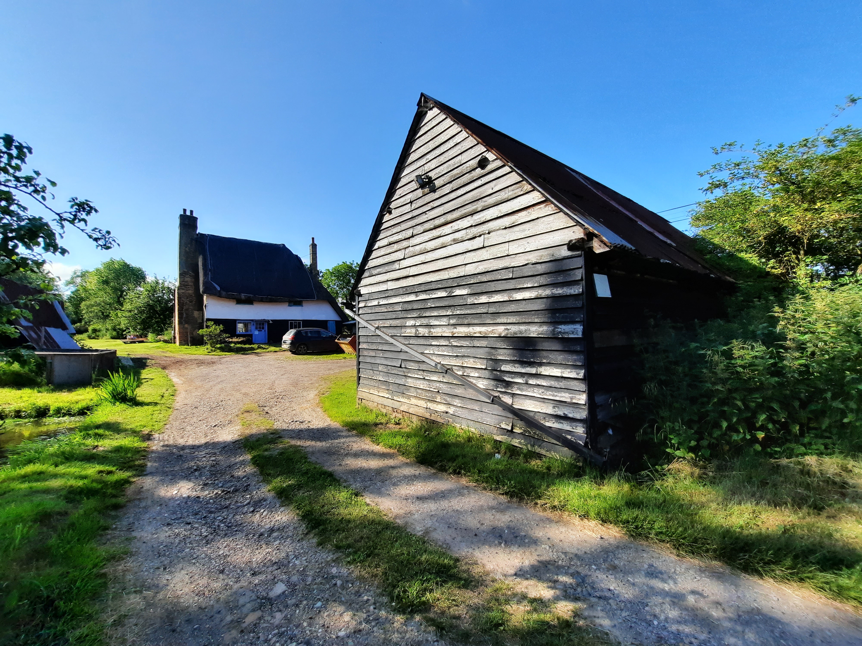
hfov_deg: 106.2
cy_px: 323
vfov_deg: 89.9
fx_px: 324
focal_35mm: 13
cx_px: 431
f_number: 2.2
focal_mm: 1.74
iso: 40
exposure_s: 1/1164
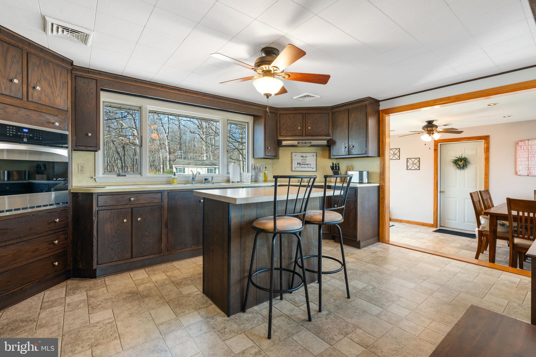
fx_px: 238
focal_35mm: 16
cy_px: 178
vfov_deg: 73.7
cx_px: 268
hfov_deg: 96.7
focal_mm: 16
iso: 400
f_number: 8
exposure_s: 1/2
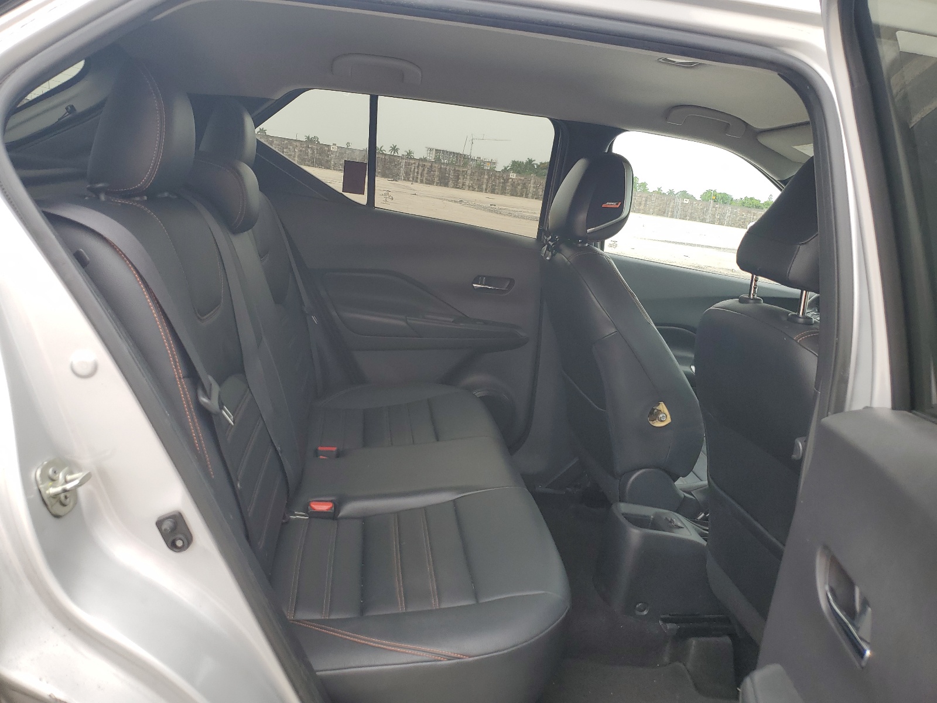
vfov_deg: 53.1
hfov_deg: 67.3
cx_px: 468
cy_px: 352
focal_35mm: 26
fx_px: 704
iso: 50
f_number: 1.5
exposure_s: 1/714
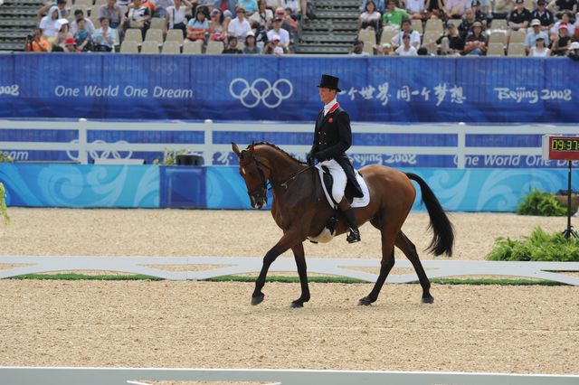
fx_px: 4822
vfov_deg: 4.6
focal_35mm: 300
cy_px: 192
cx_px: 290
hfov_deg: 6.9
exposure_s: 1/2500
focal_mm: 300
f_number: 5
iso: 640
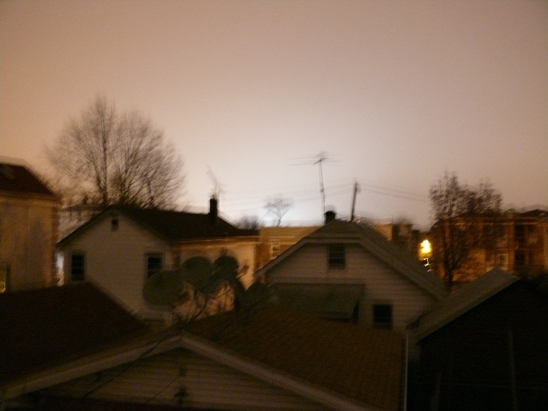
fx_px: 554
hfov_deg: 52.6
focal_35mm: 35
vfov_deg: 40.7
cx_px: 274
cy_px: 206
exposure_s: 5
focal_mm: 7.5
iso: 400
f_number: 3.6
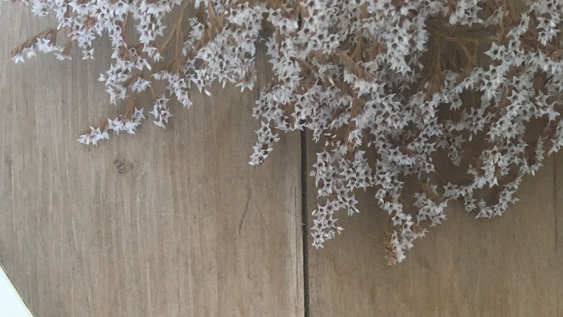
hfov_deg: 31.7
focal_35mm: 65
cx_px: 136
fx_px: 970
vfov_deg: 16.0
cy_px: 556
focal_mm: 4.15
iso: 125
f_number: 2.2
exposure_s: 1/33
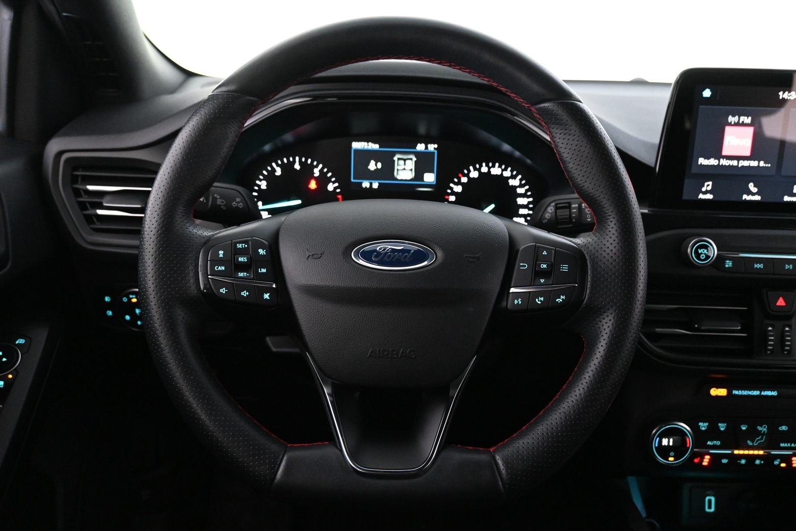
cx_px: 398
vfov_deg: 40.8
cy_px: 266
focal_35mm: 32
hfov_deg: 58.3
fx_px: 713
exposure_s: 1/30
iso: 4500
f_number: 4
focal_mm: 21.5
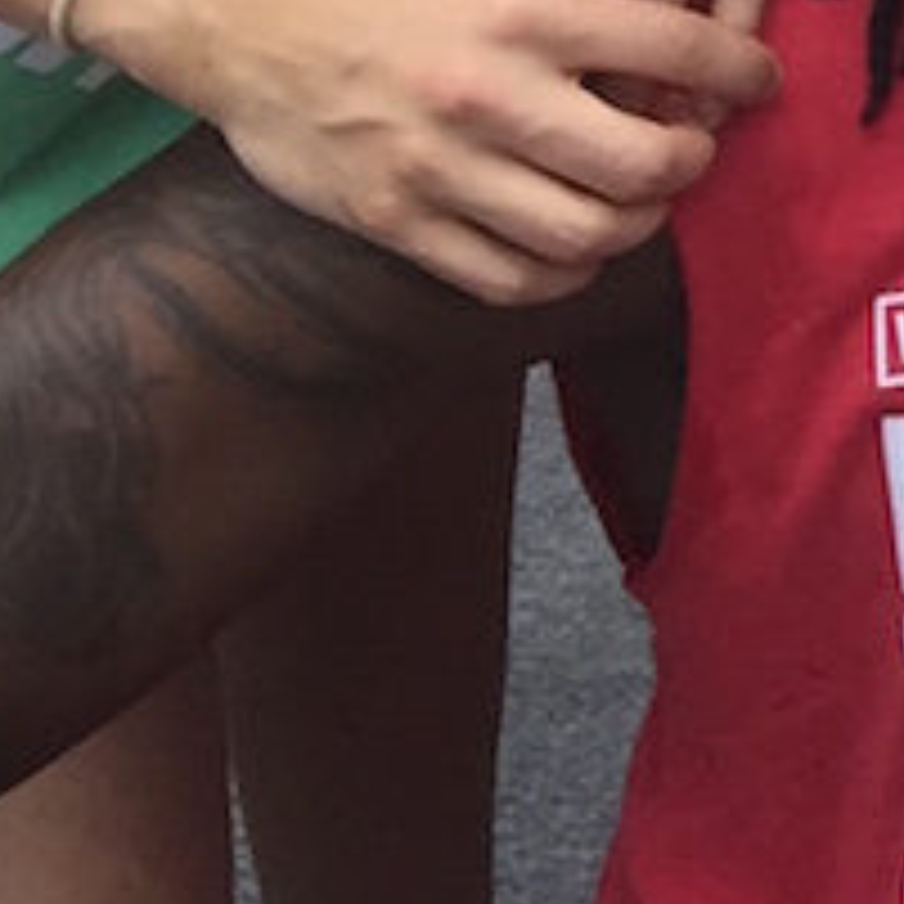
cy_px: -1412
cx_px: 3067
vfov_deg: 7.8
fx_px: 6027
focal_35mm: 204
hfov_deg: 7.2
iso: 32
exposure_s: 1/1163
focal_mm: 4.15
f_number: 2.2
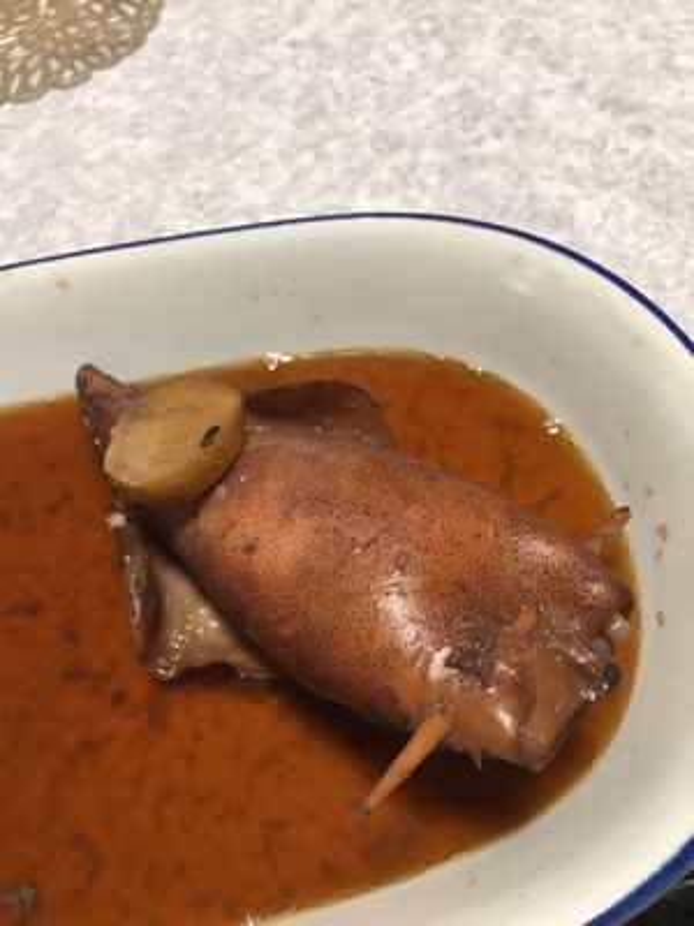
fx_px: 775
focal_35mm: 29
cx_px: 347
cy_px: 463
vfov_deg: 61.7
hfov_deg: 48.2
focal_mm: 4.15
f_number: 2.2
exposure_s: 1/30
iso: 125
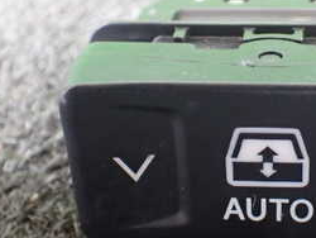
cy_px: 108
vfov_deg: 20.5
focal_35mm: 72
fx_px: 658
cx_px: 265
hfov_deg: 26.4
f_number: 2.3
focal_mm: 5.4
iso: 800
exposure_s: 1/30
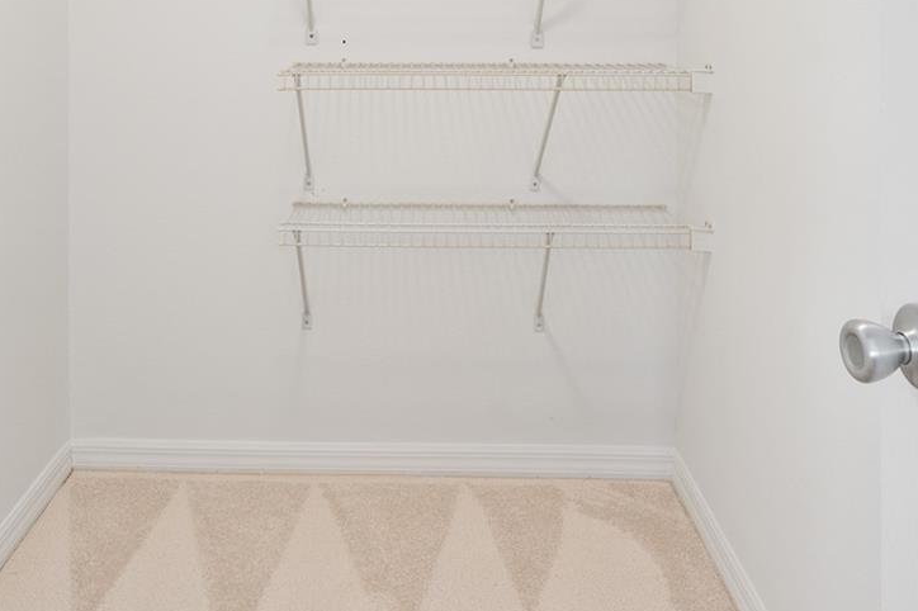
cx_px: 380
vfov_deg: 29.7
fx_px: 1070
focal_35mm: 42
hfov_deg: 46.2
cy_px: -3
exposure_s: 1/1.25
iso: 100
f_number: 7.1
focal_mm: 19
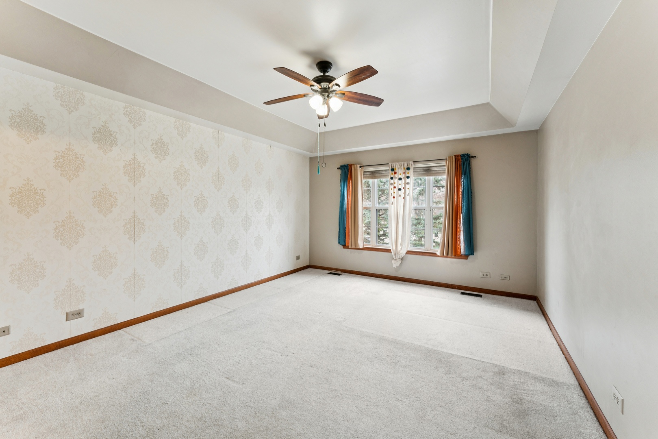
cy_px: 220
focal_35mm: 14
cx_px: 329
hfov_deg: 104.2
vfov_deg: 81.2
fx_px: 256
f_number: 13
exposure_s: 1/5
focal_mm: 14
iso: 400
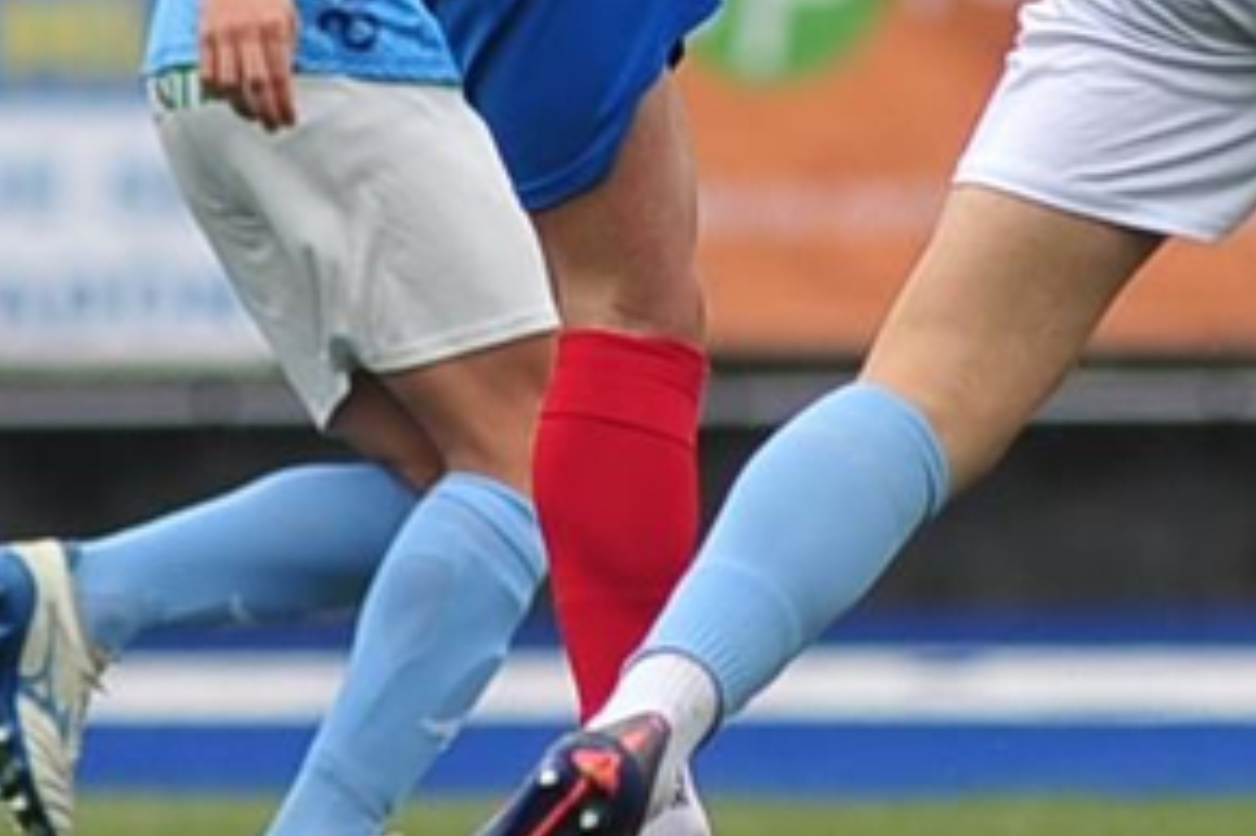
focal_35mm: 1656
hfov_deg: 1.2
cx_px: 567
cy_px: 223
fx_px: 57741
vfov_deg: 0.8
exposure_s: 1/1600
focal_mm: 300
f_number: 3.2
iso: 400
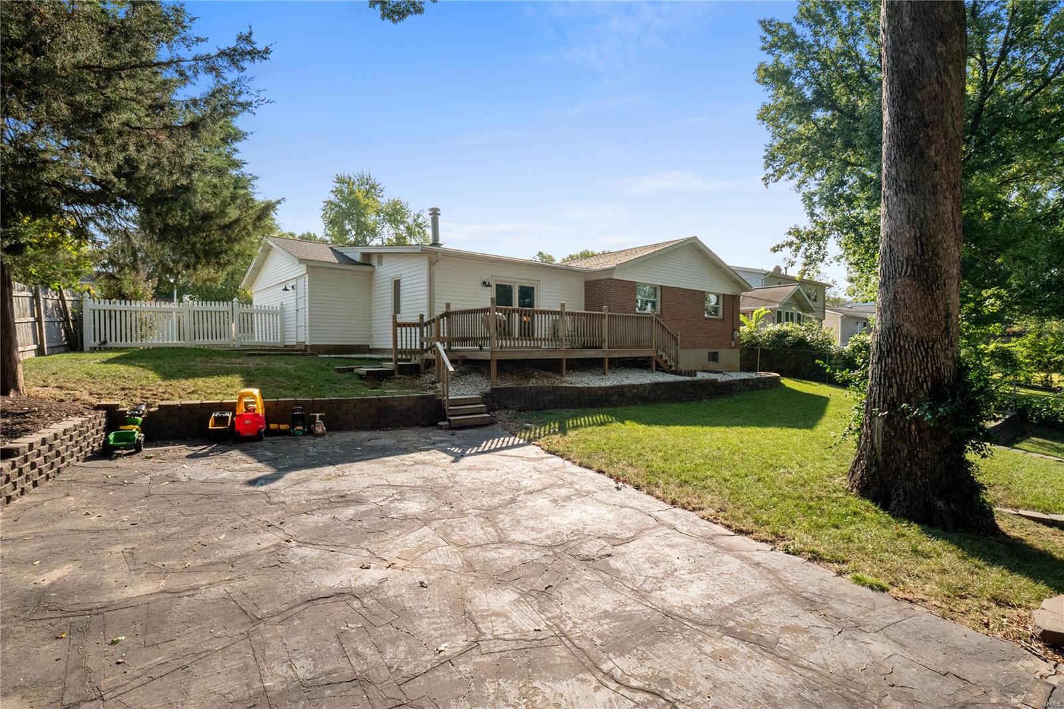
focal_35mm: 16
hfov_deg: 96.7
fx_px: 473
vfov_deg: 73.7
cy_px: 354
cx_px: 532
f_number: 8
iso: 400
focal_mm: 8
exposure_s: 1/500
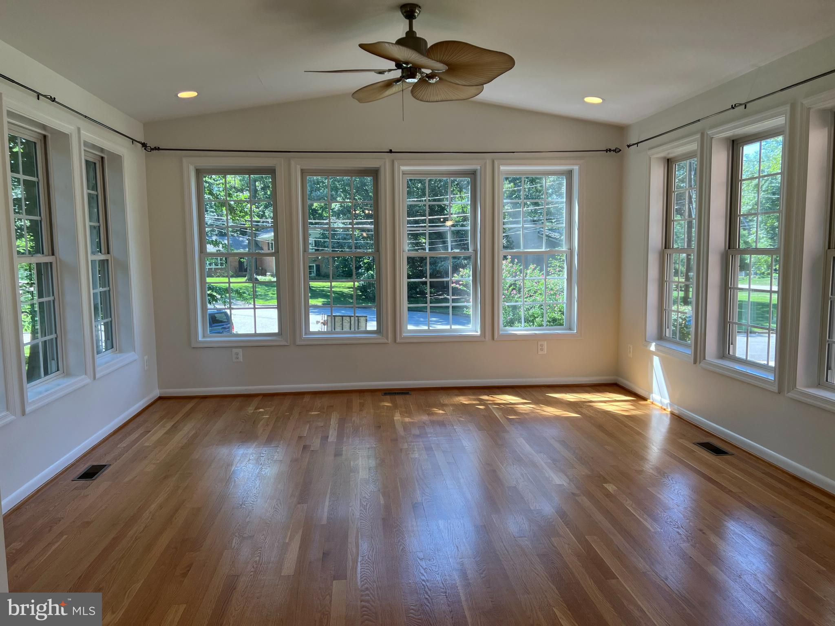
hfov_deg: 67.3
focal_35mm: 26
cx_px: 418
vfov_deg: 53.1
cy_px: 313
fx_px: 627
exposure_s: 1/170
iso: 50
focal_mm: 5.7
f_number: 1.5
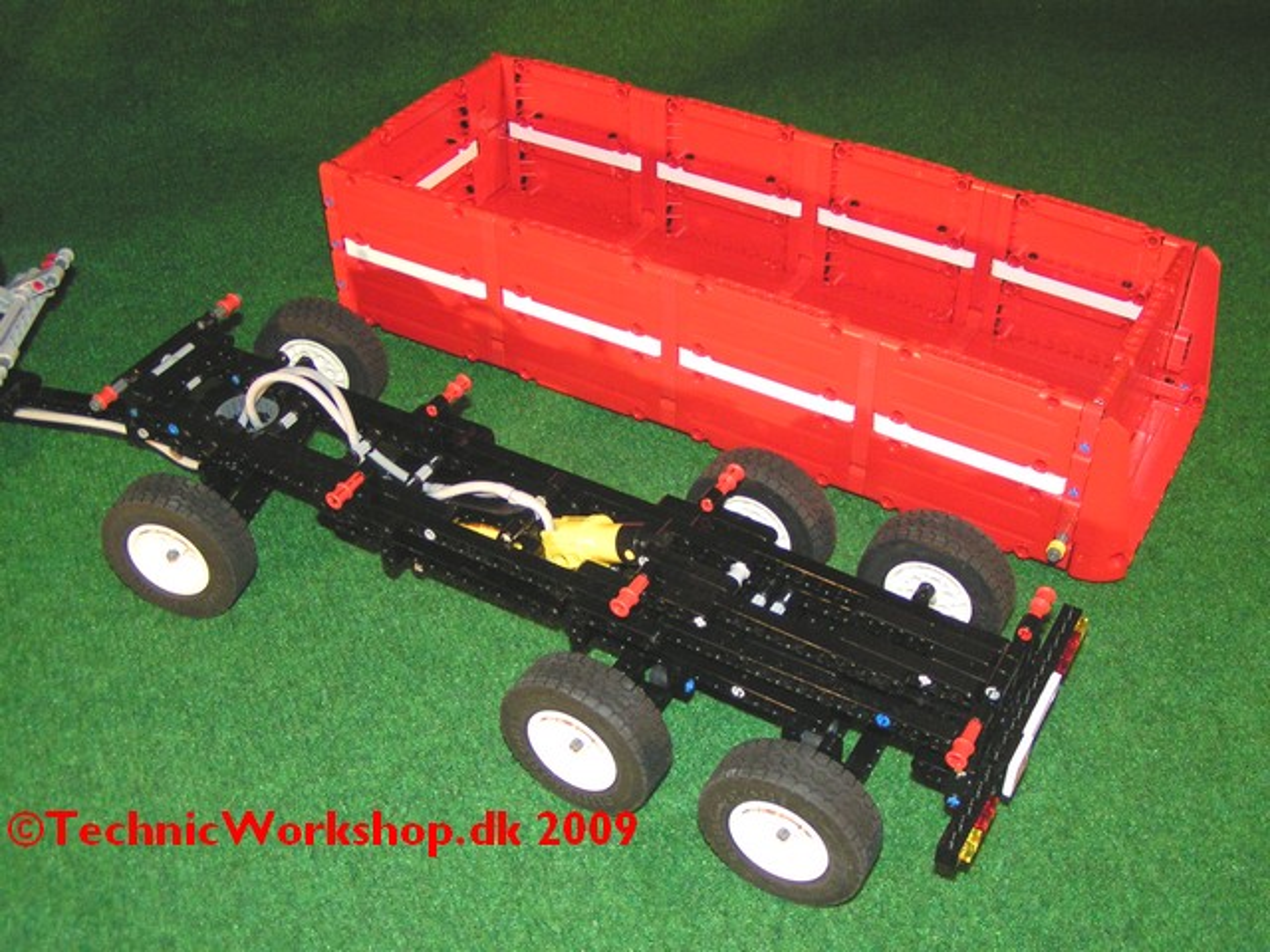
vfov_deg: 37.7
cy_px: 476
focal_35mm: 38
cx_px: 635
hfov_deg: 49.0
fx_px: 1394
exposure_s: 1/40
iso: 200
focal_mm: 5.8
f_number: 2.8
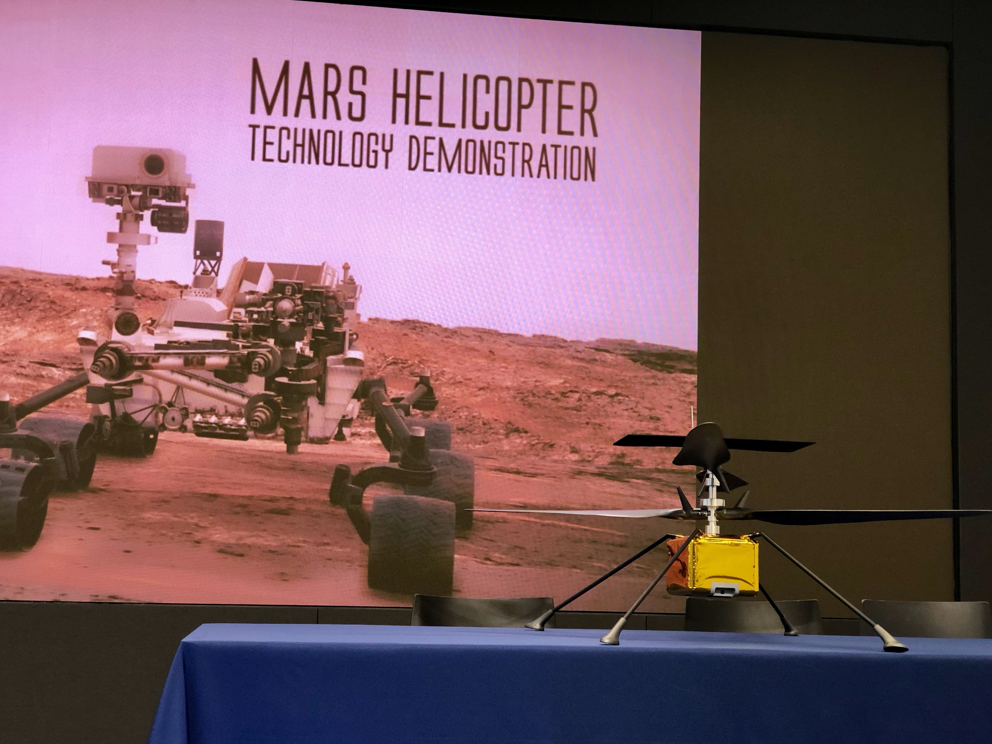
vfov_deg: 27.5
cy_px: 378
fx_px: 1519
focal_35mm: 53
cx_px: 494
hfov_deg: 36.2
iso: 100
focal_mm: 6
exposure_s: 1/40
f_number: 2.4
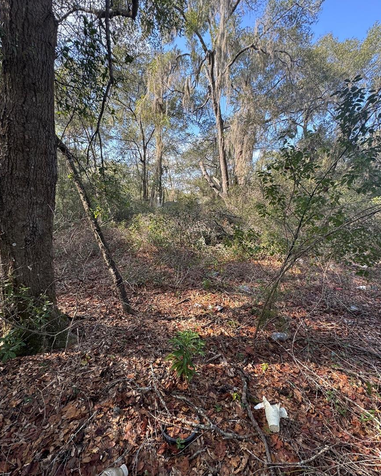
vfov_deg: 96.8
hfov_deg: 84.1
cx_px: 191
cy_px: 239
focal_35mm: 15
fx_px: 211
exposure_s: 1/291
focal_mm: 2.22
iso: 40
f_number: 2.2
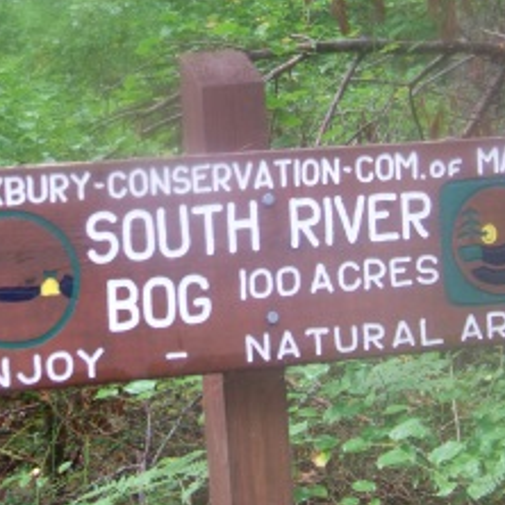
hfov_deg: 13.5
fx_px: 2129
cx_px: 230
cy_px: 210
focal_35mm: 129
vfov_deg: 13.5
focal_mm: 14.6
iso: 200
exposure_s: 1/40
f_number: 3.2
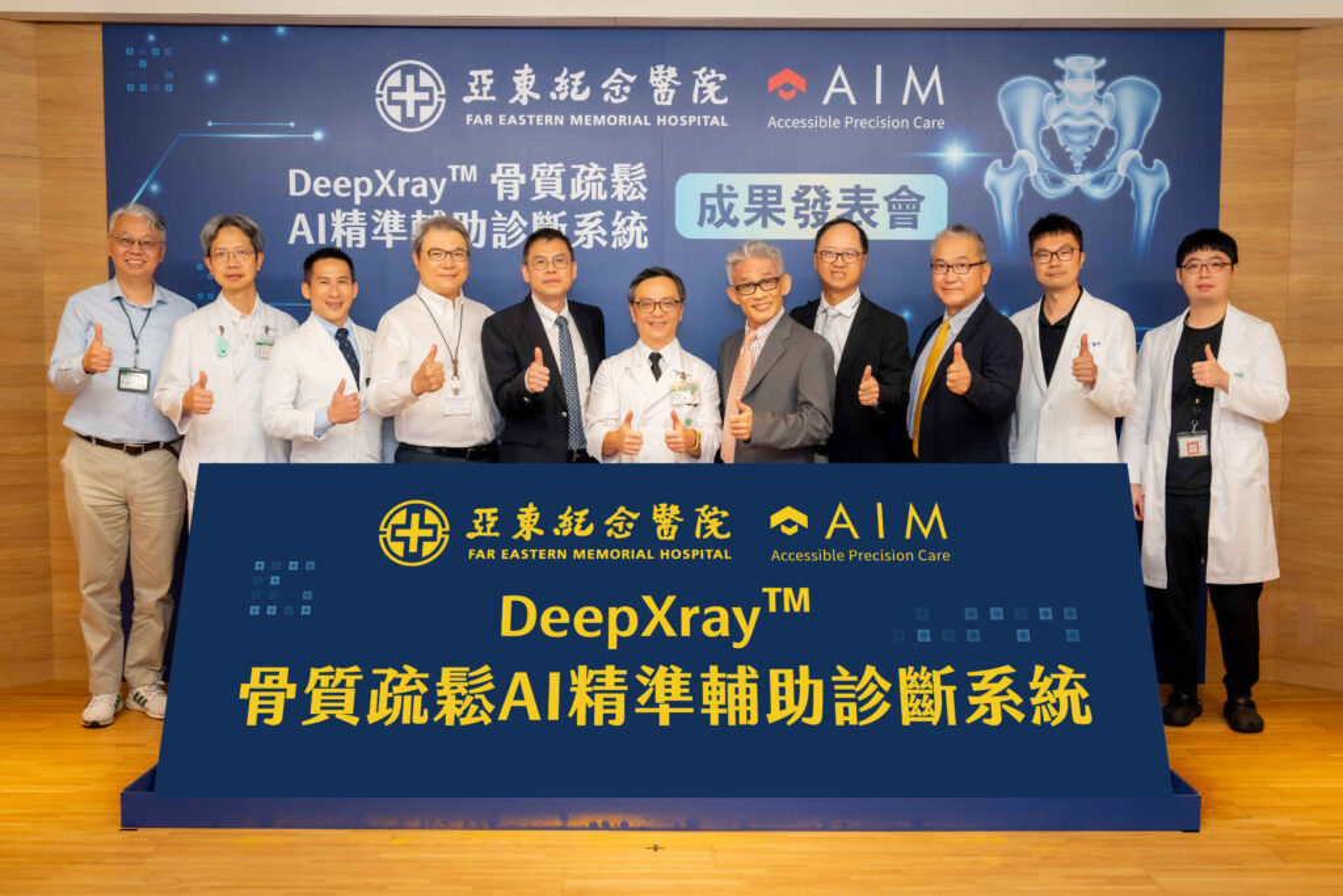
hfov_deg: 51.9
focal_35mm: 37
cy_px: 448
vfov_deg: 36.0
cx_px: 672
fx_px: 1380
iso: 1600
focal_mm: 37
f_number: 4
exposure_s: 1/125
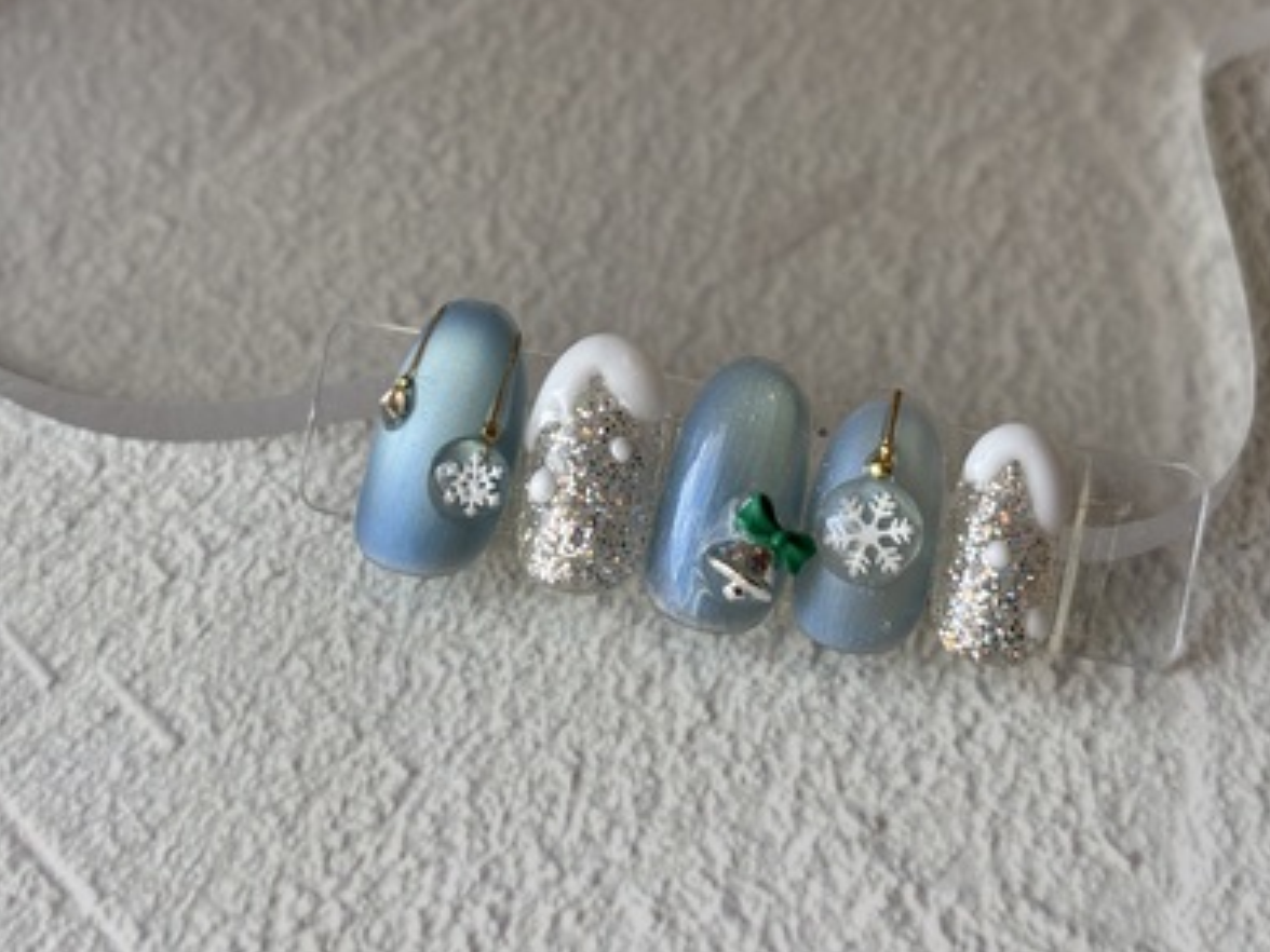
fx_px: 1944
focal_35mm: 53
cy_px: 473
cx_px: 638
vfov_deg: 27.5
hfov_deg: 36.2
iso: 32
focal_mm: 5.96
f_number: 1.6
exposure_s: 1/405
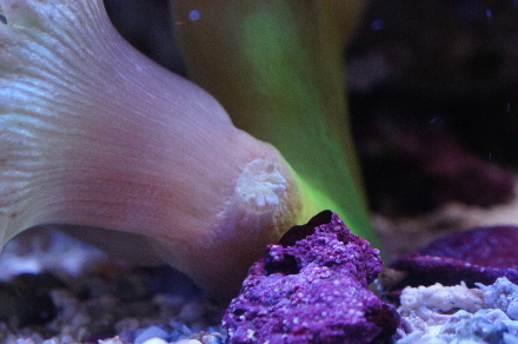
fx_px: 1078
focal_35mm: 75
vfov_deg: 18.1
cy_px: 172
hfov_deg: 27.0
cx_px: 259
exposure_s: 1/50
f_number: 8
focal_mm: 50
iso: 1600
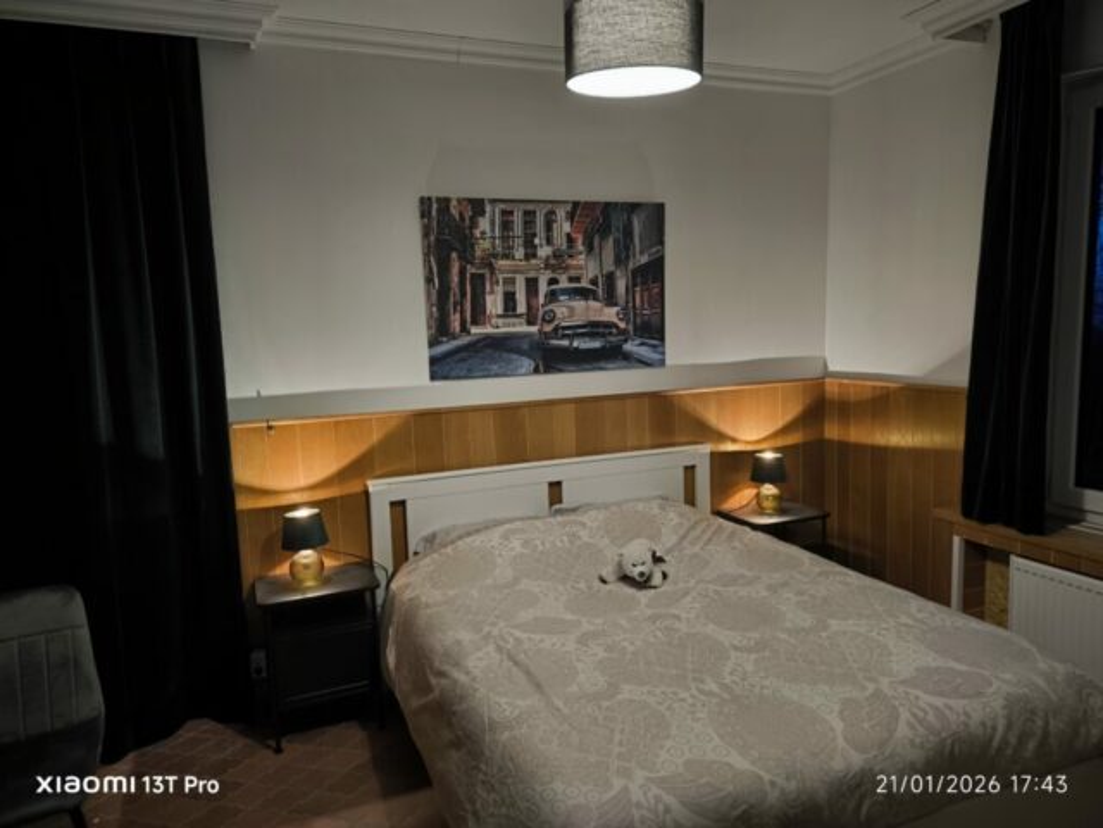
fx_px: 765
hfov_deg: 71.6
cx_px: 552
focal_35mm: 24
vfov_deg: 56.8
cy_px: 414
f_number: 1.9
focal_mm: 6.92
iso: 1000
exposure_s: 1/25
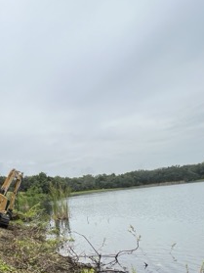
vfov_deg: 59.5
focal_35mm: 28
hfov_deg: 40.2
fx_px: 220
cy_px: 210
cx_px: -20
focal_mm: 1.57
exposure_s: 1/1054
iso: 32
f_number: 1.8
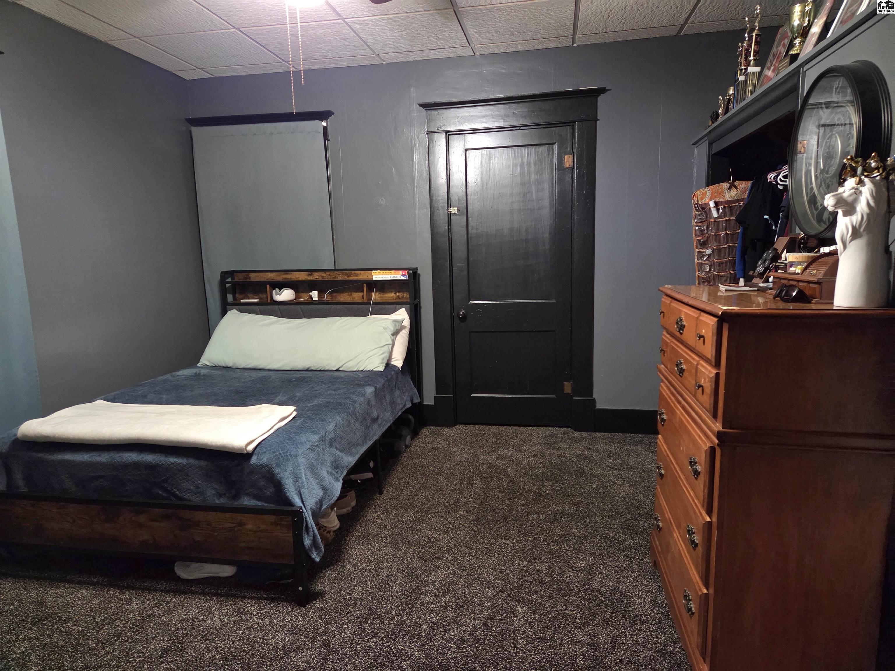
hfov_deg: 73.9
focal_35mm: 23
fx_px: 595
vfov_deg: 58.9
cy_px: 336
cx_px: 448
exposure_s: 1/40
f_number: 1.8
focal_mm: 5.4
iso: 1600
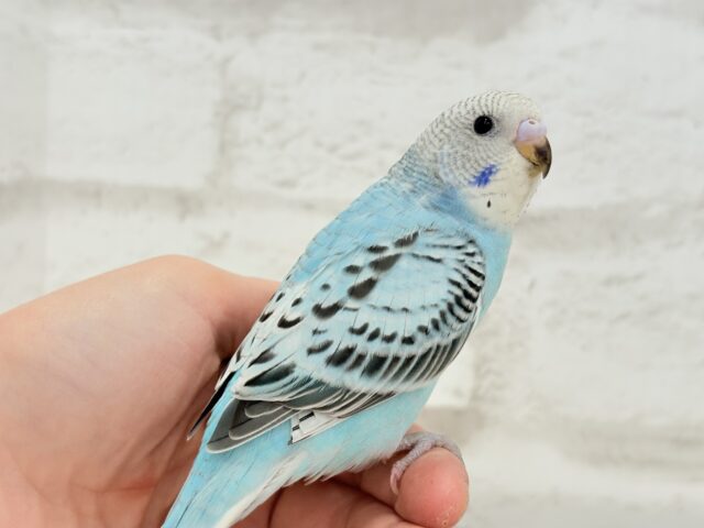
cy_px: 264
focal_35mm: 52
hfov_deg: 36.8
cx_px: 352
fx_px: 1058
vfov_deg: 28.0
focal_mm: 5.96
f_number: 1.6
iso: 64
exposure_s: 1/100
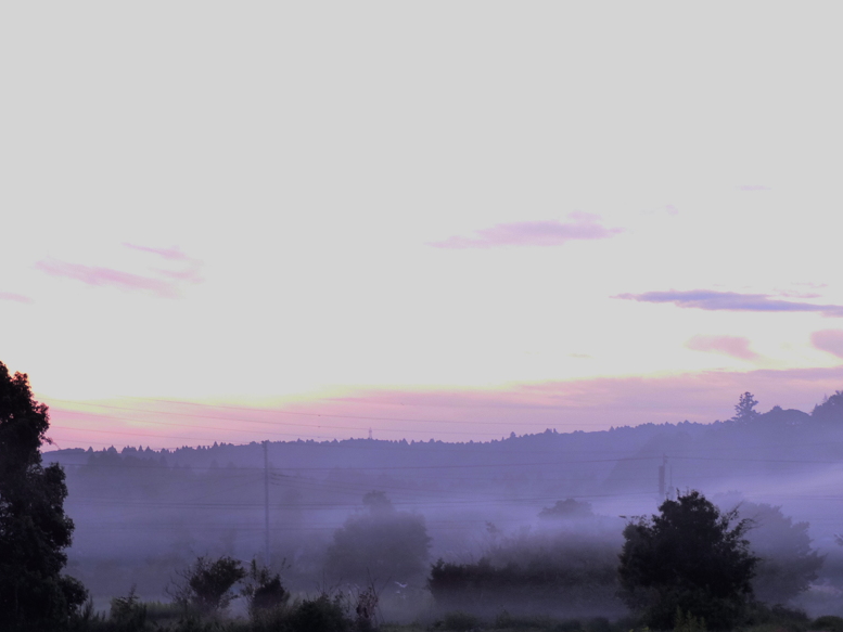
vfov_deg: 7.8
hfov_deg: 10.4
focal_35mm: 191
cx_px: 379
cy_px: 340
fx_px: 4652
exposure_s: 1/6
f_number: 2.8
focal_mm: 26.1
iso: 160
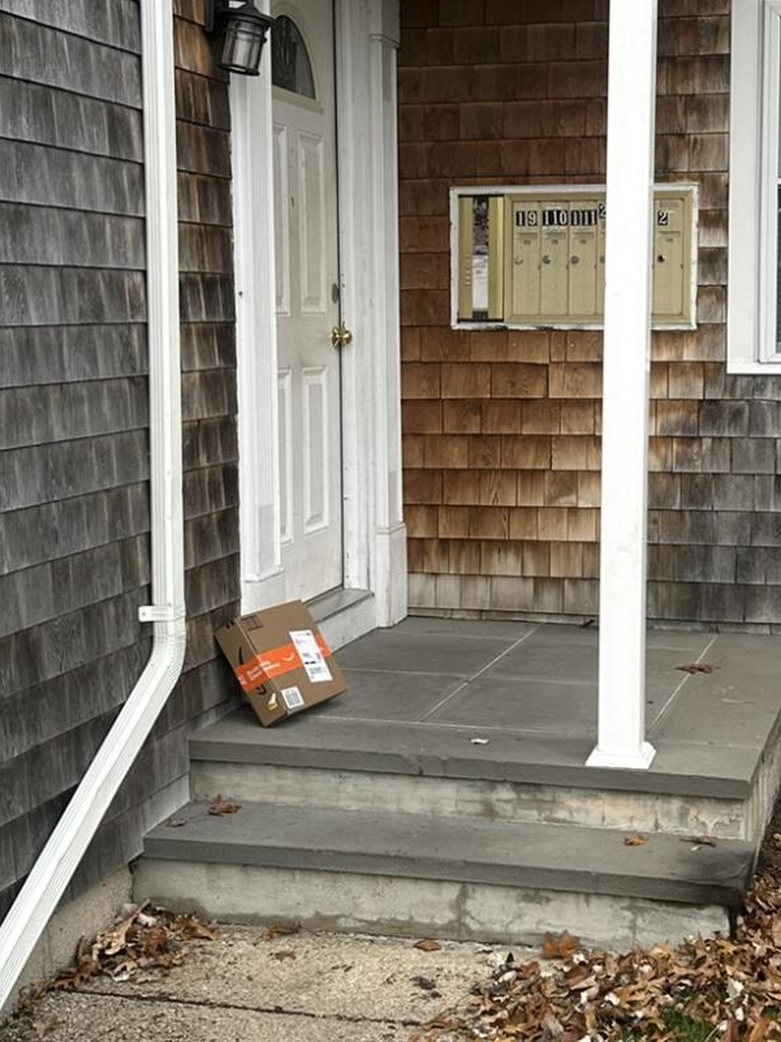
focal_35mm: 60
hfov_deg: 24.3
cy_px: 449
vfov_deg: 32.1
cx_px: 500
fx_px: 1805
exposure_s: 1/300
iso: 80
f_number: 1.78
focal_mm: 6.86
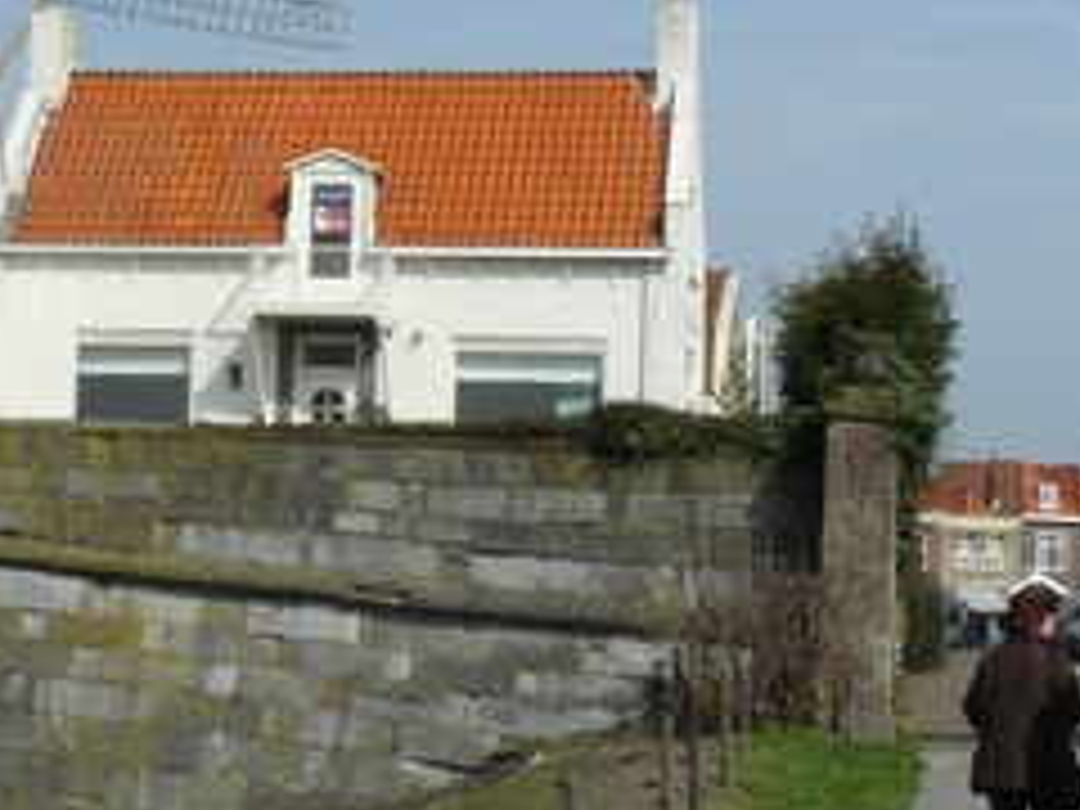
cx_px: 590
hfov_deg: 21.8
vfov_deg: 16.3
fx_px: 2808
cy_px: 180
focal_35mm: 90
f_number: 8
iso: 200
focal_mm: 6
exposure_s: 1/800
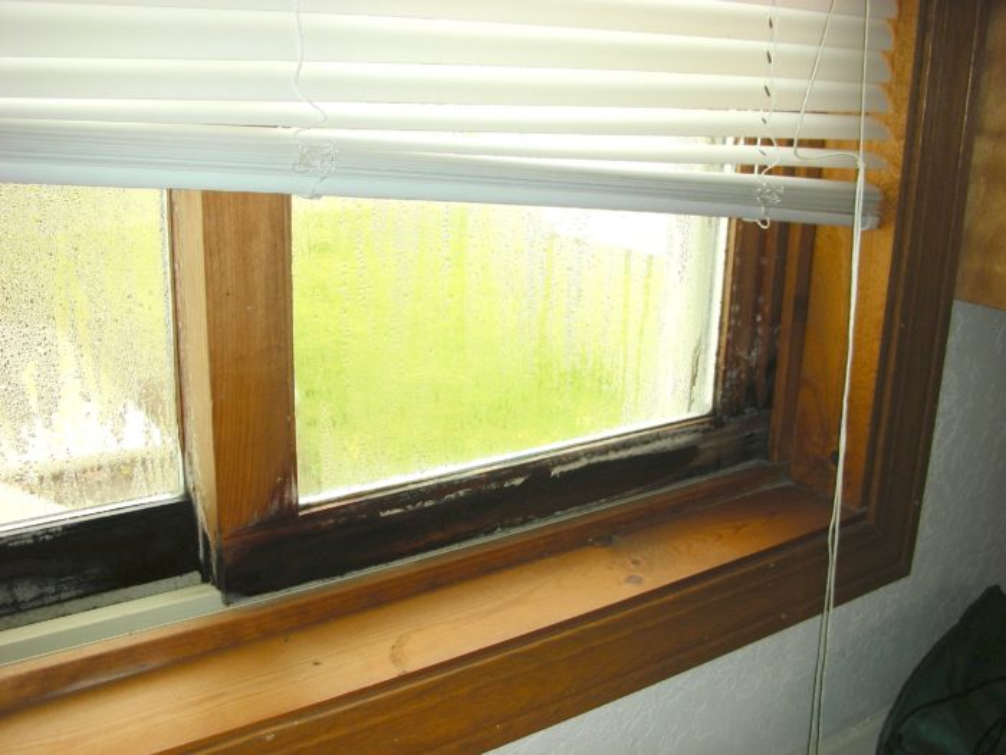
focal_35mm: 35
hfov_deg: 52.6
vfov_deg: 40.7
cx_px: 503
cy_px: 378
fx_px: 1017
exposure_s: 1/30
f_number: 3
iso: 50
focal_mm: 5.8
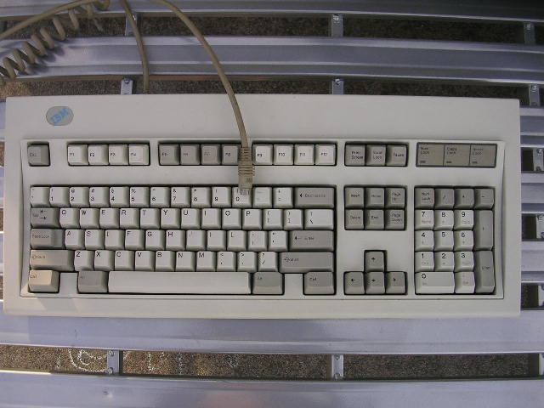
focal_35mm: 38
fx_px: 597
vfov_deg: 37.7
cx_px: 272
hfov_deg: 49.0
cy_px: 204
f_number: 2.8
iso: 50
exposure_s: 1/267
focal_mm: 5.8
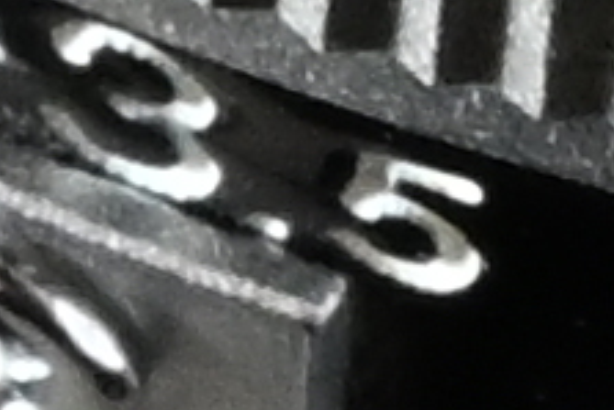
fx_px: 4284
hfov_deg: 8.1
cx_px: -72
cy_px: -246
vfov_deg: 5.4
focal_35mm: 251
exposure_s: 1
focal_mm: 70
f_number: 16
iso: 800
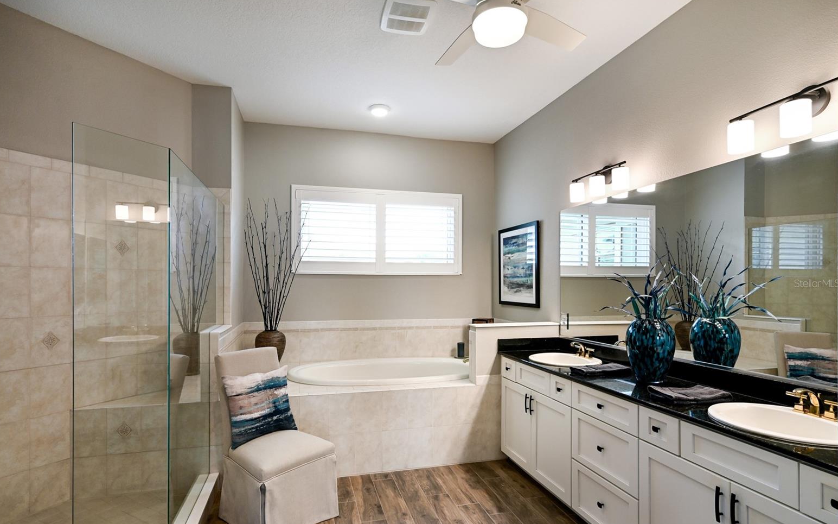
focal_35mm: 19
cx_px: 408
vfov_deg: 62.1
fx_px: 434
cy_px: 283
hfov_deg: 88.0
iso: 800
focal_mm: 18
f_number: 8
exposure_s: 1/20
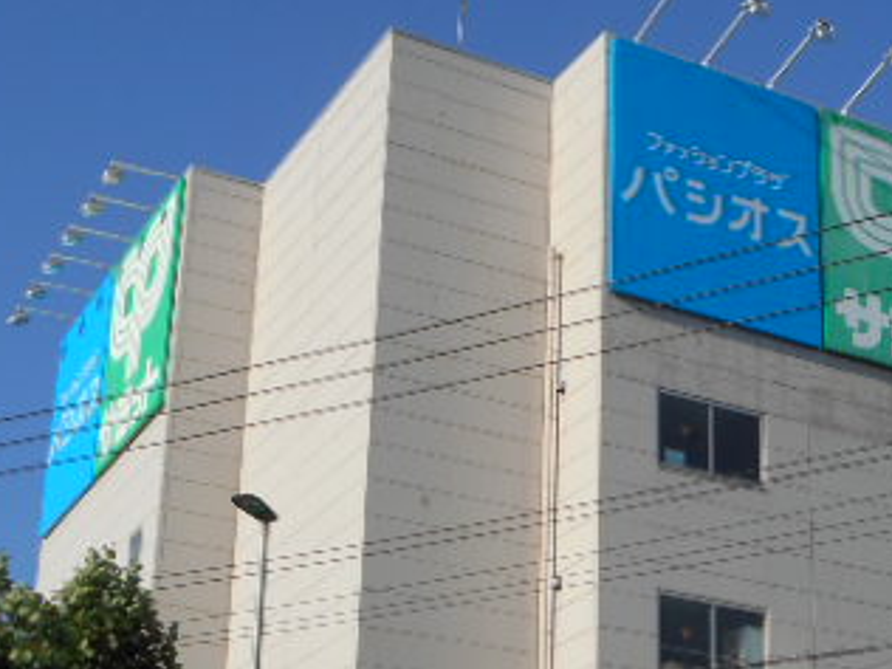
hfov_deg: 24.4
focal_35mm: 79
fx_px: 2036
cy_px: 559
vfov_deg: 18.4
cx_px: 683
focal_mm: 6.9
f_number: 4.5
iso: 80
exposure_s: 1/800
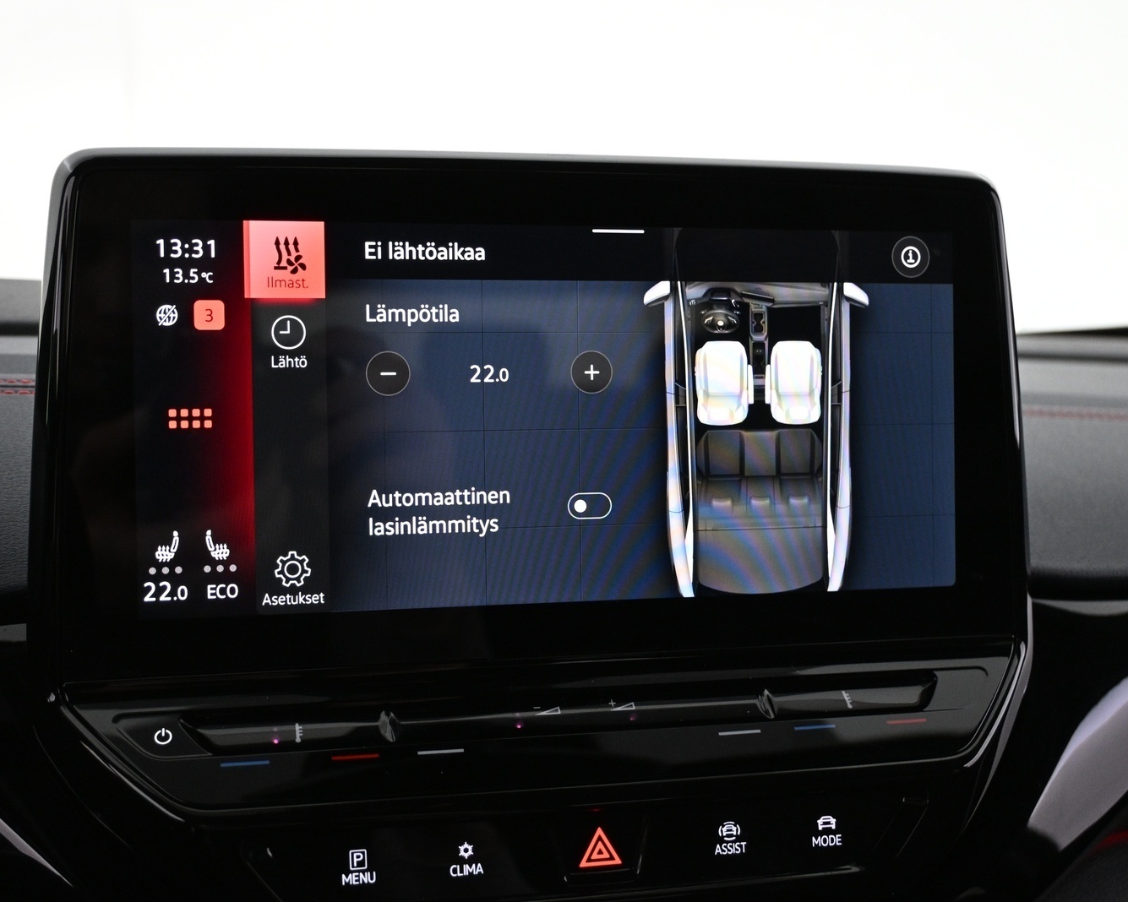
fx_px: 1369
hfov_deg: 44.8
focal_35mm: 41
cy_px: 449
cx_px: 526
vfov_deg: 36.5
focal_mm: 24
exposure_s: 1/30
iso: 1600
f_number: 4.2
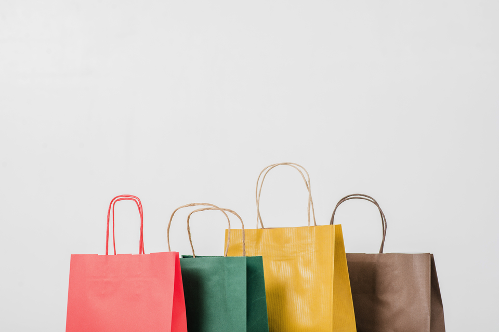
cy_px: 166
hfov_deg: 23.9
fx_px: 1178
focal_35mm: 85
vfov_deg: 16.1
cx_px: 250
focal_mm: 85
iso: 100
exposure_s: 1/160
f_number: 6.3
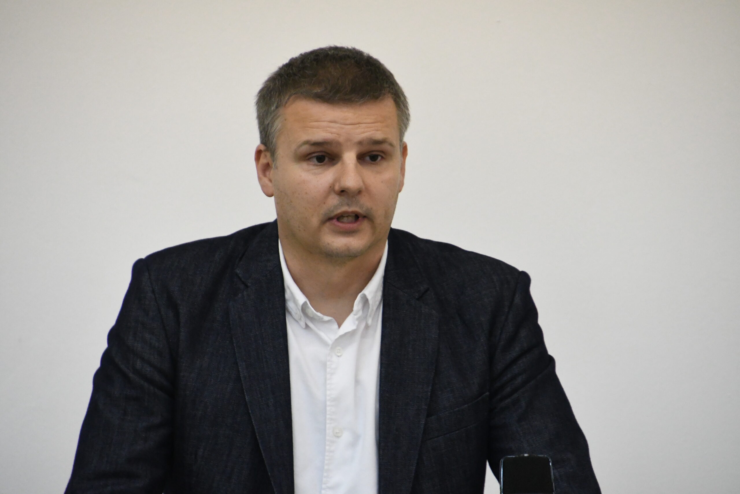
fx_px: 8325
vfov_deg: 3.4
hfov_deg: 5.1
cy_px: 247
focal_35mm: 405
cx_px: 370
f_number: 6.3
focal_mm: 270
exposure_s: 1/500
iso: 6400
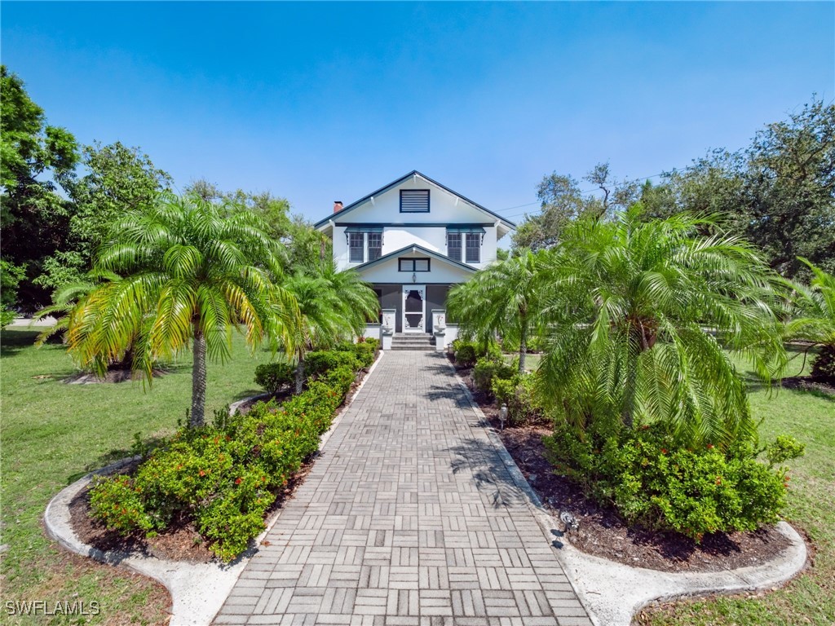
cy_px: 313
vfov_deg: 85.7
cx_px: 418
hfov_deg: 102.1
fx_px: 338
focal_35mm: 14
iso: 200
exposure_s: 1/1250
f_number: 7.1
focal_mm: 7
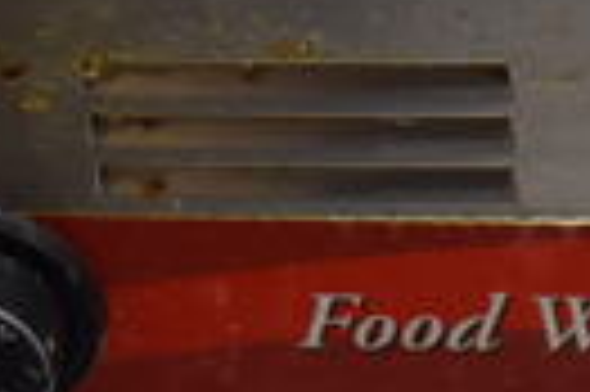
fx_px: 2062
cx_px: 617
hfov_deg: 15.9
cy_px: -338
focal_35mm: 126
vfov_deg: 10.2
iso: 1100
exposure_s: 1/125
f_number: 3.5
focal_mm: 18
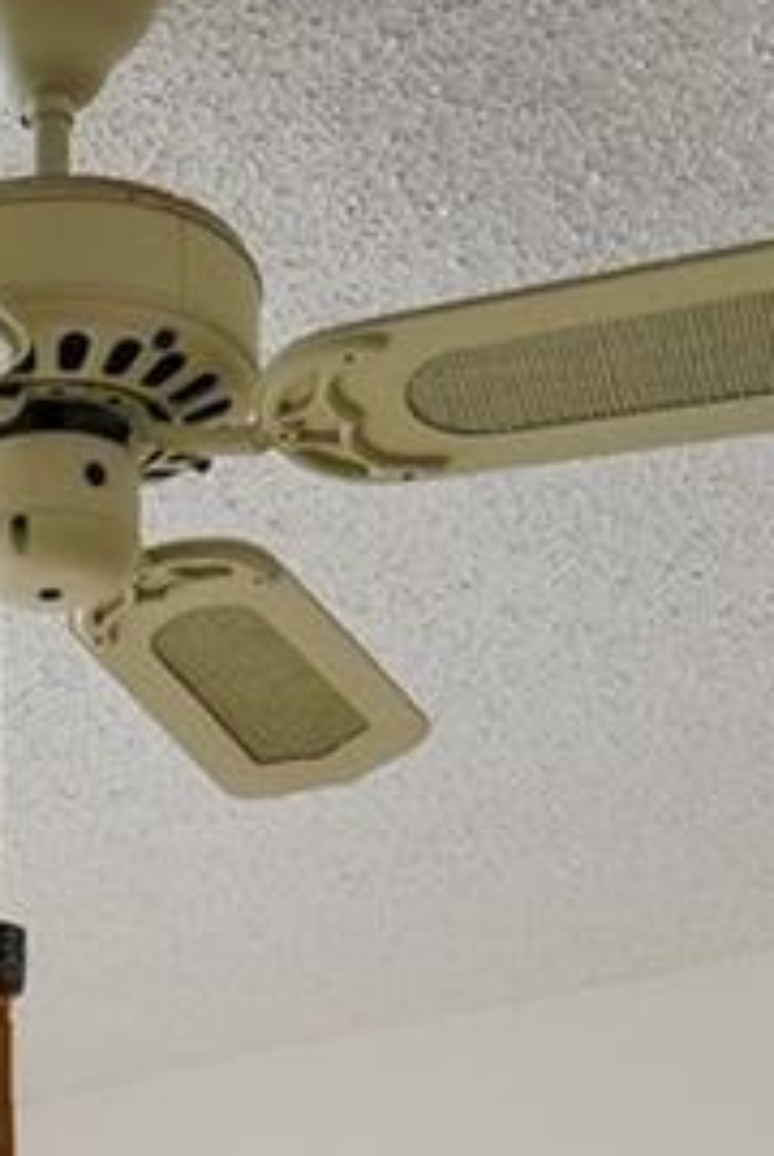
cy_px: 1951
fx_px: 3056
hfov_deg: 14.0
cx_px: -176
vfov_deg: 18.0
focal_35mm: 95
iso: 160
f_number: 11
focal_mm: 16
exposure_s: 1/15
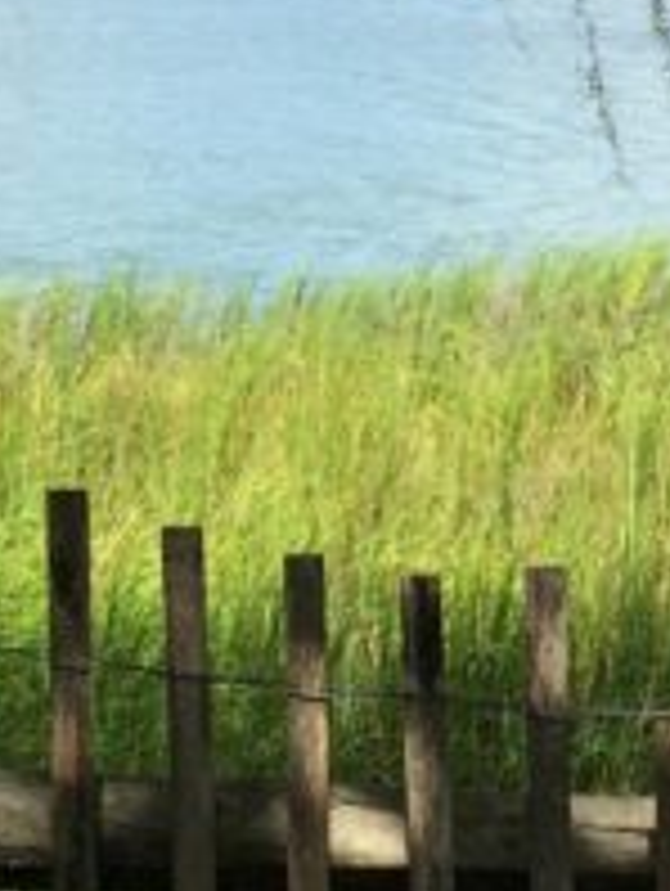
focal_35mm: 117
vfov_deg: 16.5
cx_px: 162
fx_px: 3013
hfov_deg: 12.6
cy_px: 36
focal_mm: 4.15
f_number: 2.2
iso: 32
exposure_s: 1/1364
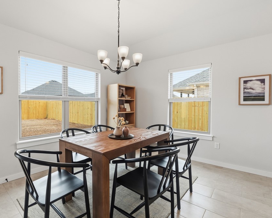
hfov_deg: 88.7
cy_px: 106
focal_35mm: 17
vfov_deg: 76.9
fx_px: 137
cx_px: 111
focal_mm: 14
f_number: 10
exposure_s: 1/100
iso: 400
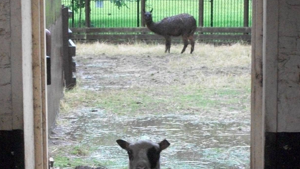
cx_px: 156
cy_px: 140
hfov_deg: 15.7
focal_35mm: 137
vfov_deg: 8.8
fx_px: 1090
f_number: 5.2
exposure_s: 1/25
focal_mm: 17.1
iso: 800
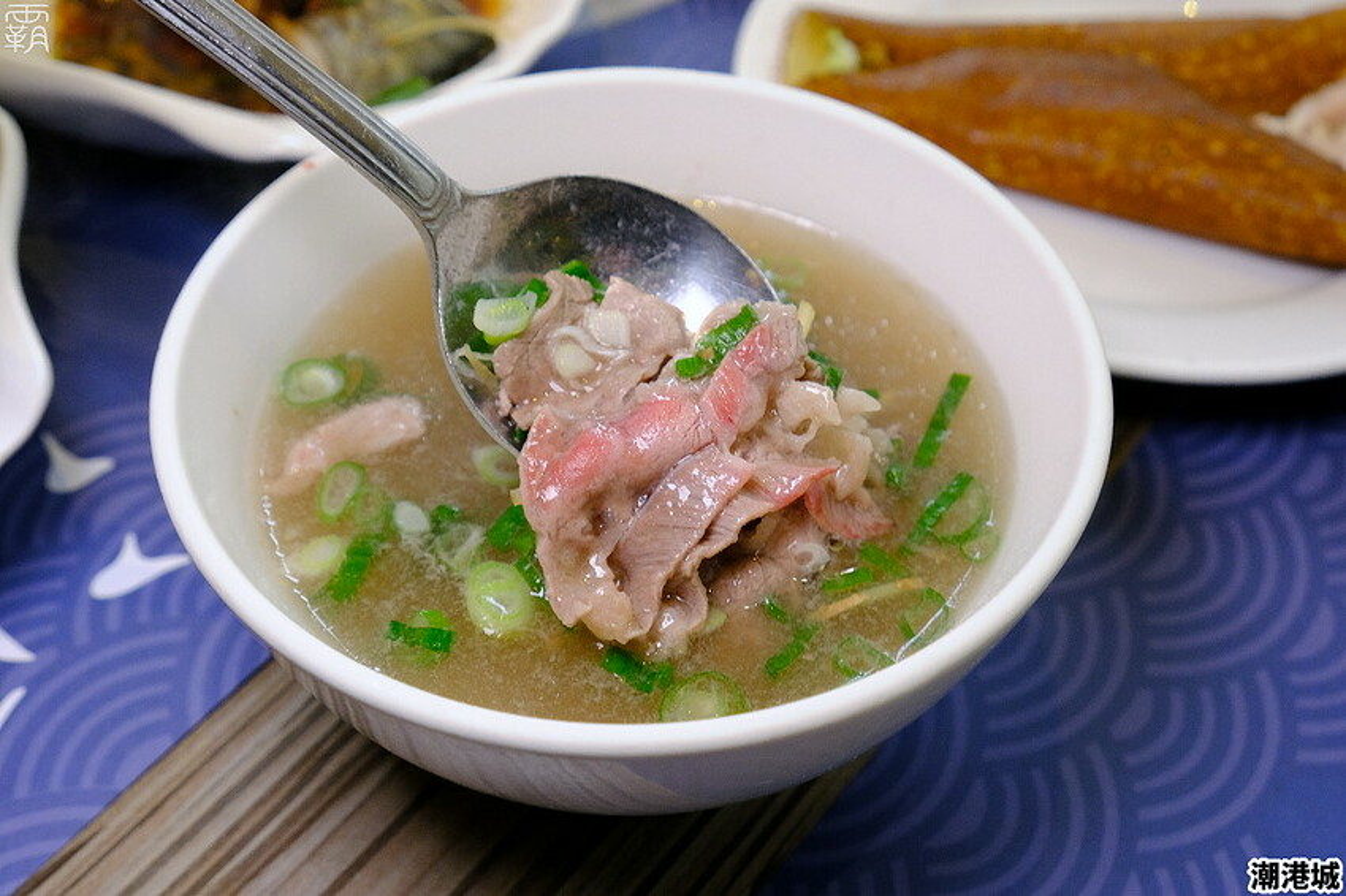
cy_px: 448
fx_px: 1607
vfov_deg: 31.2
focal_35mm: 43
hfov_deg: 45.4
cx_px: 673
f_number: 5
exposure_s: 1/125
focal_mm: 28.9
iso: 1250
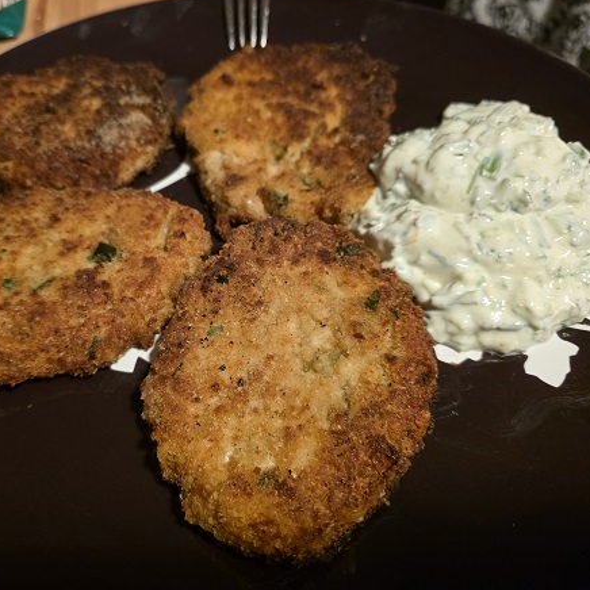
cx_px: 226
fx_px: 540
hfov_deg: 56.7
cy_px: 288
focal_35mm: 28
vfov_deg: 57.3
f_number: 1.7
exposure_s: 1/100
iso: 1250
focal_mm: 6.3
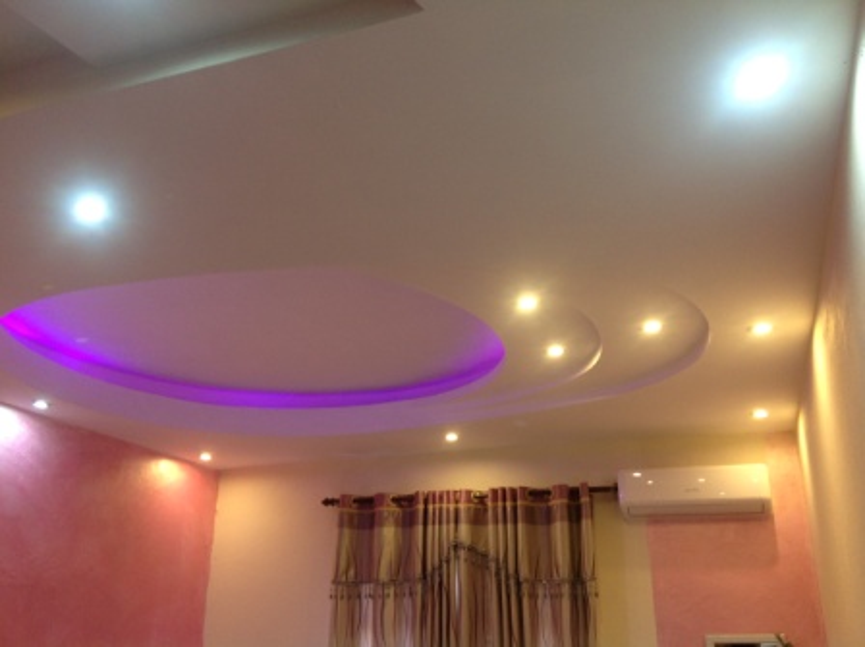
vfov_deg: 40.6
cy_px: 324
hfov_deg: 52.7
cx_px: 432
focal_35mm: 35
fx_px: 874
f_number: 2.4
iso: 100
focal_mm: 4.28
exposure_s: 1/17
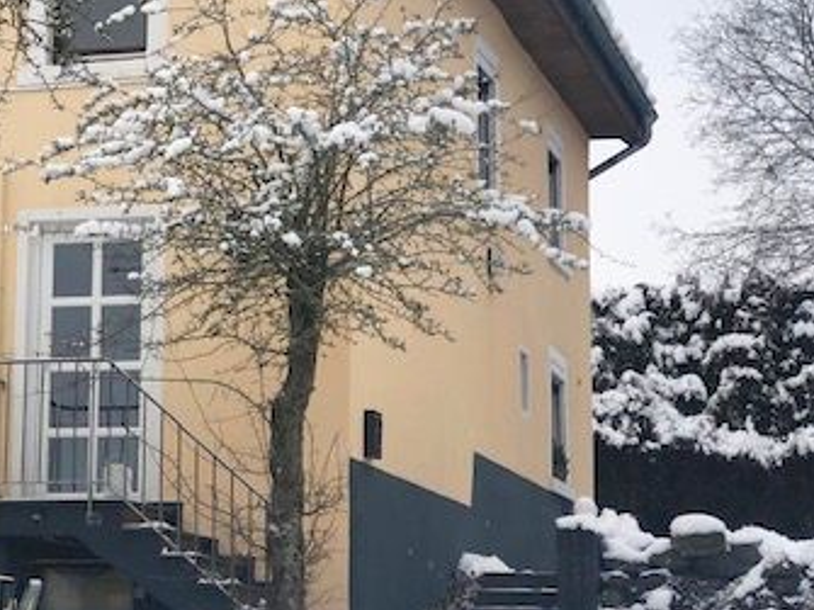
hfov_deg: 17.7
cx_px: 56
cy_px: 228
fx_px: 2562
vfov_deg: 13.6
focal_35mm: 109
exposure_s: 1/338
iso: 20
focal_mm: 6.6
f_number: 2.8
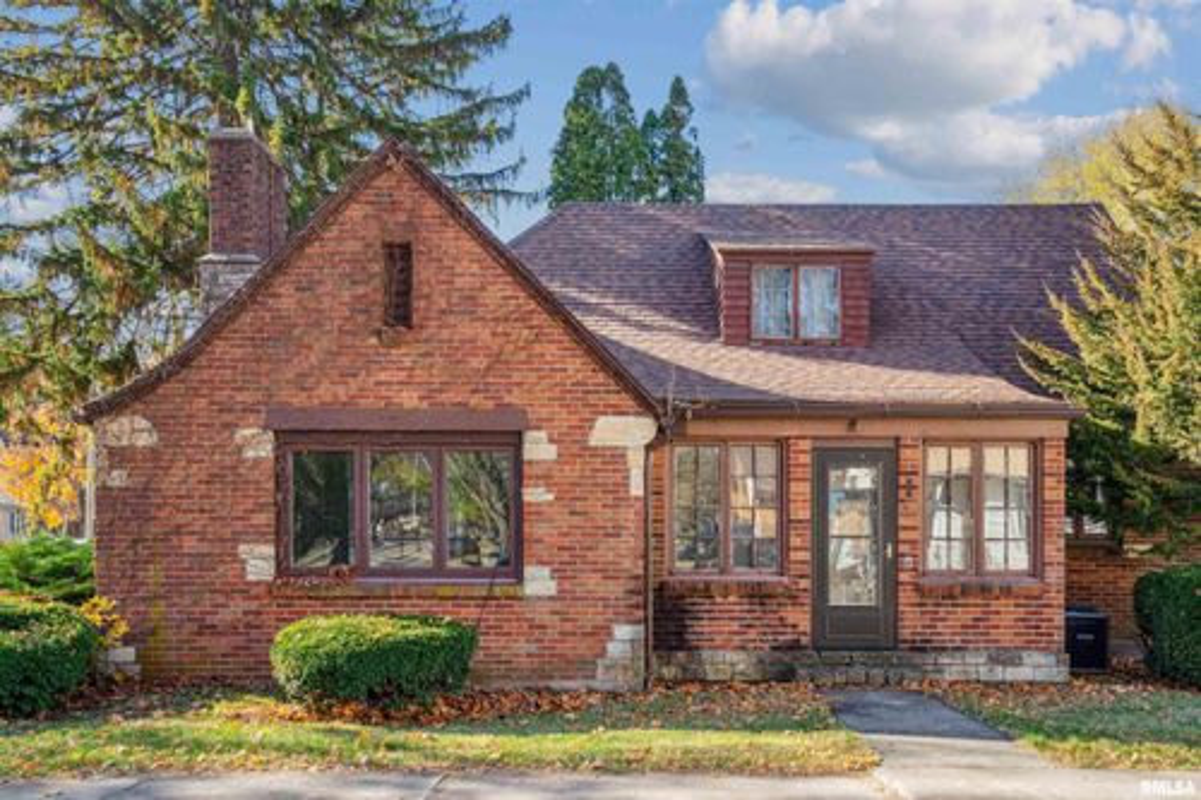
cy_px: 400
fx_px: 1034
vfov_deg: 42.3
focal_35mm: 31
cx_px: 600
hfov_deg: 60.3
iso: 400
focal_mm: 31
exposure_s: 1/160
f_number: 9
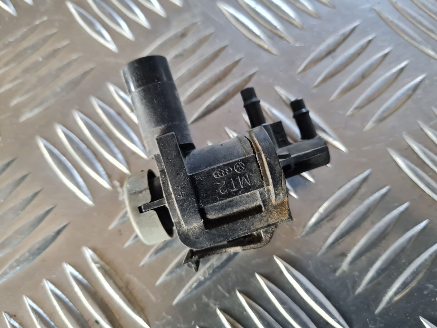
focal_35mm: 26
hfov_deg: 67.3
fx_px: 328
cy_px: 164
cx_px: 218
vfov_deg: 53.1
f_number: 1.8
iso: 250
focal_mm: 5.4
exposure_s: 1/50
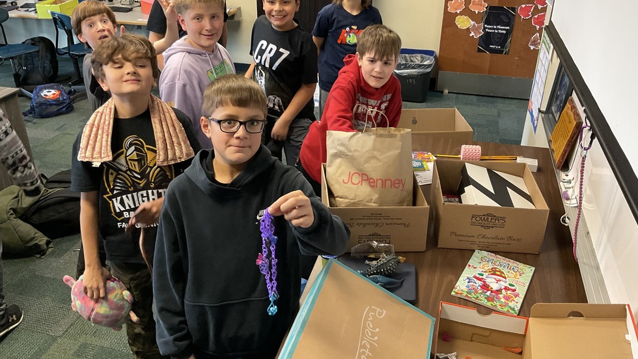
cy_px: 160
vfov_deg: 35.6
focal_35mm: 33
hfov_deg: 59.5
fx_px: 558
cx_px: 314
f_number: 1.8
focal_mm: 3
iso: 160
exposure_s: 1/60
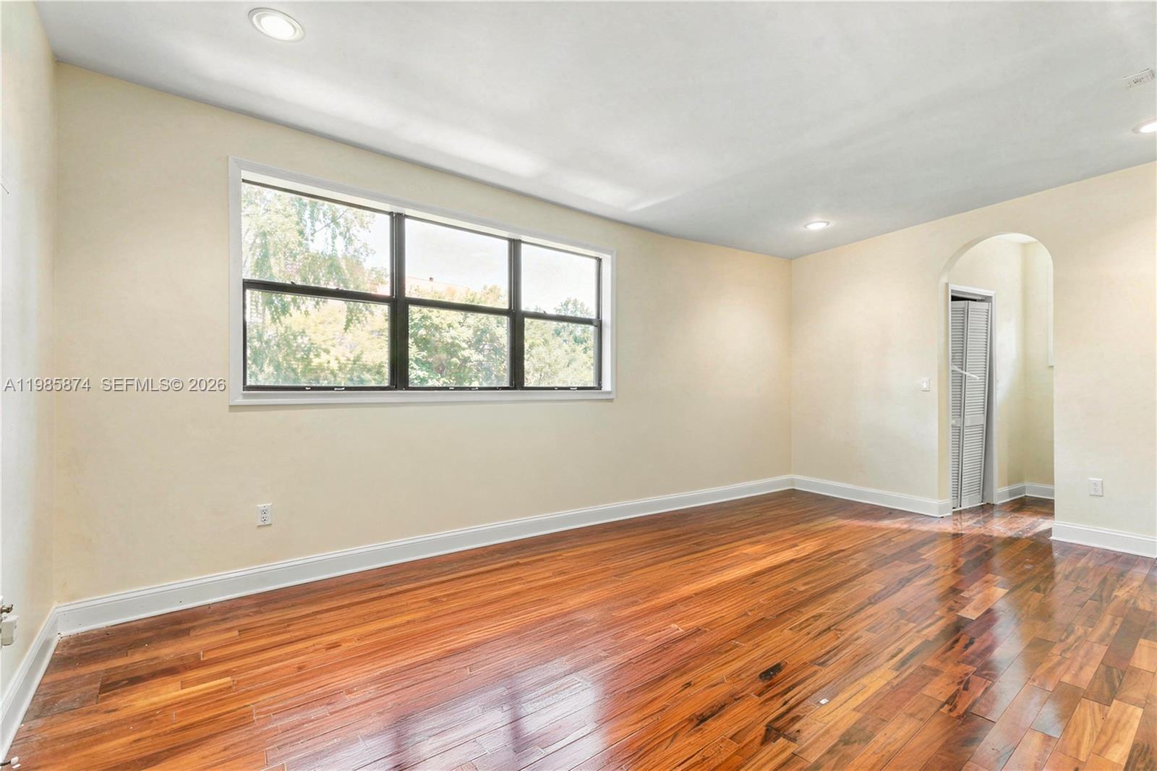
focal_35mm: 16
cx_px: 578
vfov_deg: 73.7
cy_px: 386
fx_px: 514
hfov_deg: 96.7
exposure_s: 1.3
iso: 400
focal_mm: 16
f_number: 8
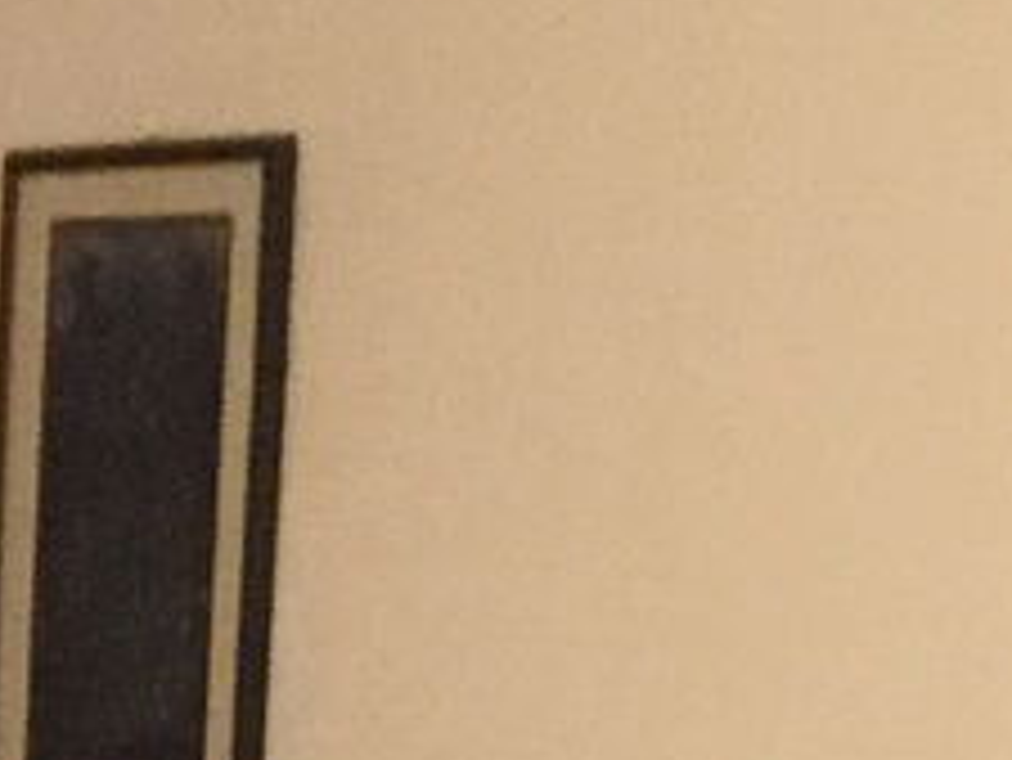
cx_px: -657
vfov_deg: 6.3
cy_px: 2159
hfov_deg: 8.7
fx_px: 6435
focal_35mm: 220
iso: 250
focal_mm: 3.3
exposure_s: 1/17
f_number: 2.4
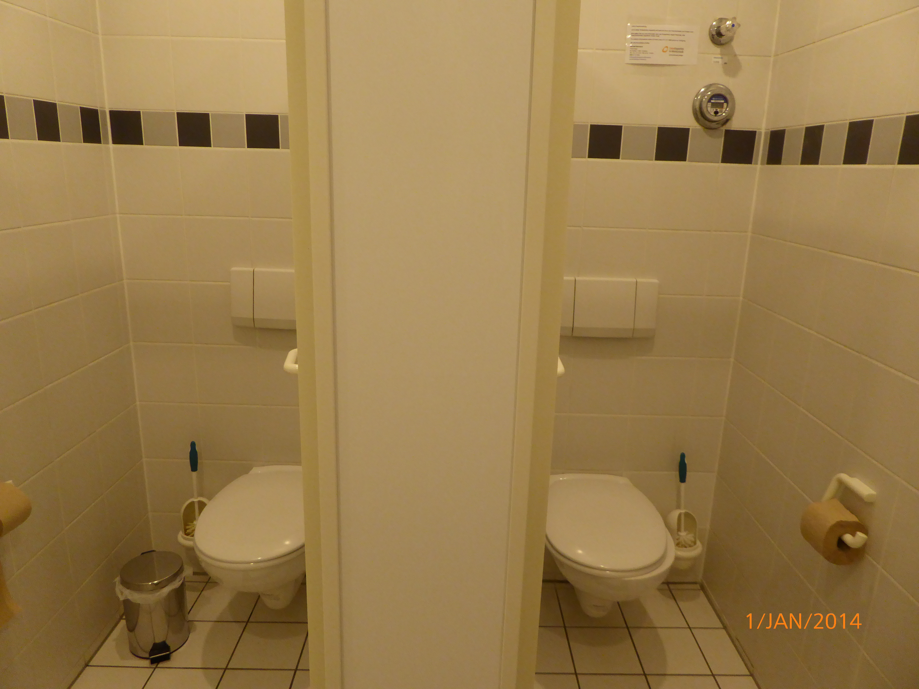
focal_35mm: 24
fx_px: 637
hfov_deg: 71.6
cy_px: 344
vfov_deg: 56.8
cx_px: 460
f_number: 3.3
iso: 320
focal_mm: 4.3
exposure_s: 1/60
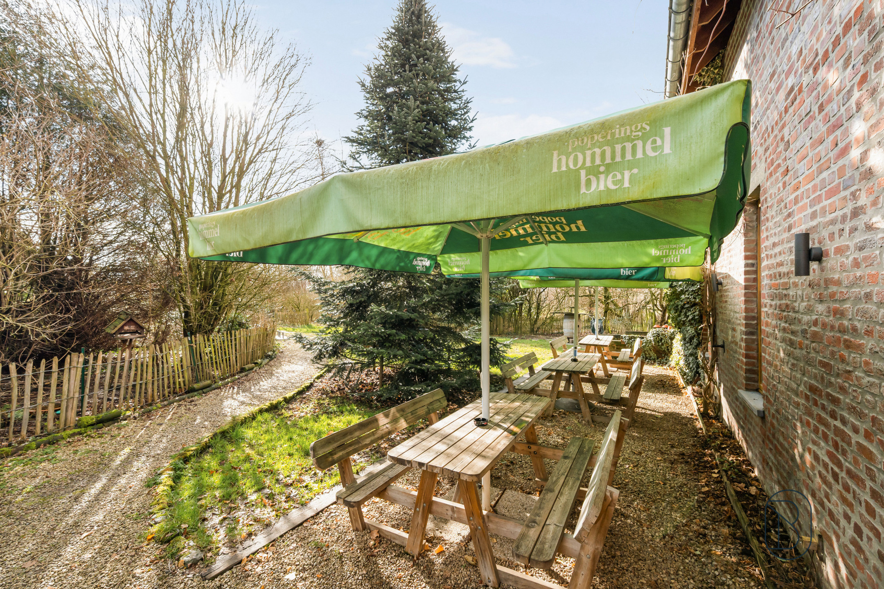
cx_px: 442
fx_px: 381
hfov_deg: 98.5
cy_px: 294
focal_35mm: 16
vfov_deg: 75.5
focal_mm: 15.5
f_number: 10
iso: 320
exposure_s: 1/200
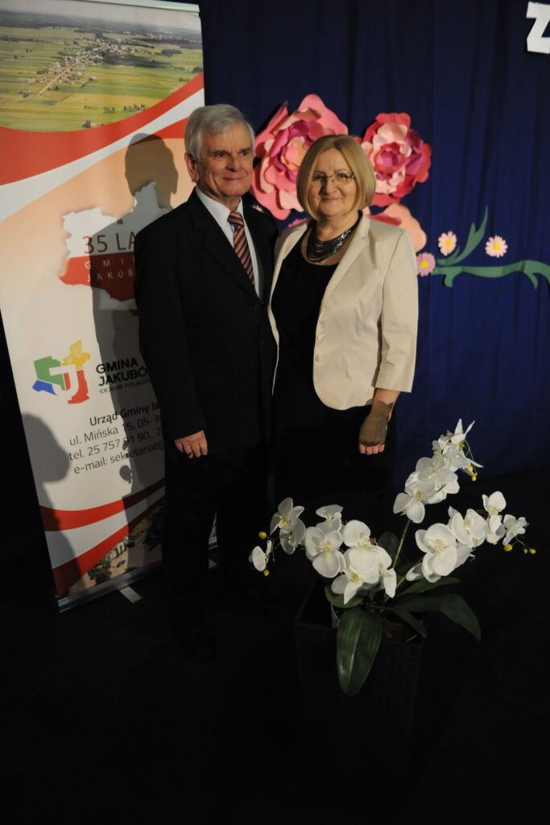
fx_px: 664
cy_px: 412
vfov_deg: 63.7
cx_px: 275
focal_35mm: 29
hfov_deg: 45.0
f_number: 2.8
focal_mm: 29
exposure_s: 1/320
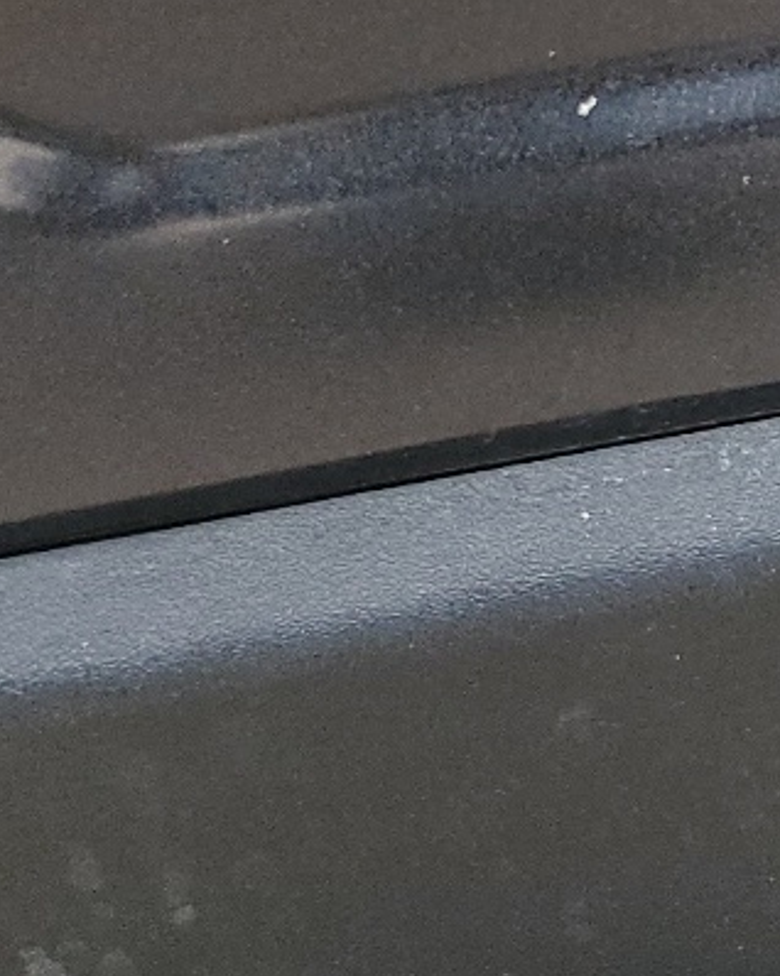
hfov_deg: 11.9
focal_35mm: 102
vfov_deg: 17.4
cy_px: -380
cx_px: 1923
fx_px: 2946
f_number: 1.5
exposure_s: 1/120
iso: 96
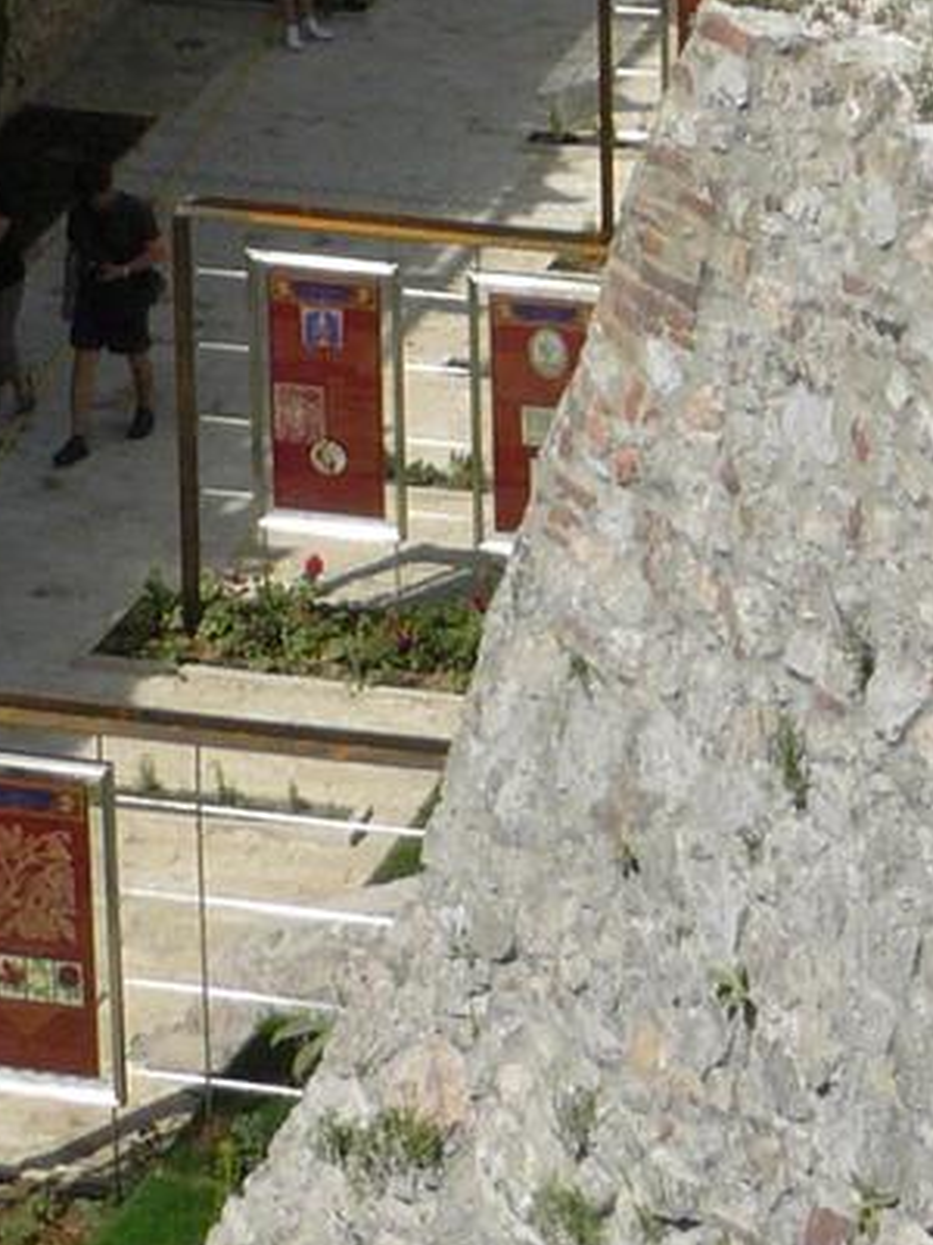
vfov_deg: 11.7
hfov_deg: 9.7
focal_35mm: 152
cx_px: 776
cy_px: -1243
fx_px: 5462
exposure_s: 1/500
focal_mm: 6
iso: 100
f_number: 6.3
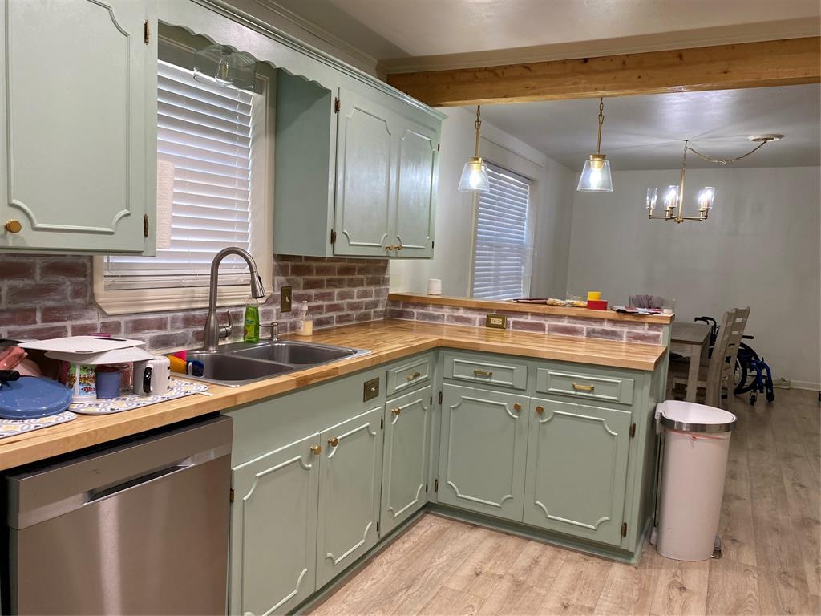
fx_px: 617
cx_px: 410
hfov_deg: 67.3
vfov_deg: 53.1
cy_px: 308
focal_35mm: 26
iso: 80
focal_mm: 4.25
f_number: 1.8
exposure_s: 1/60
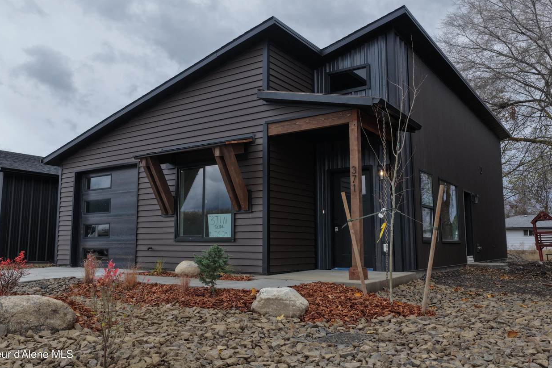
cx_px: 267
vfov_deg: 45.0
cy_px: 181
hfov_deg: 63.6
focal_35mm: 29
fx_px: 445
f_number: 2.8
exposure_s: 1/320
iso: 400
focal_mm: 14.45
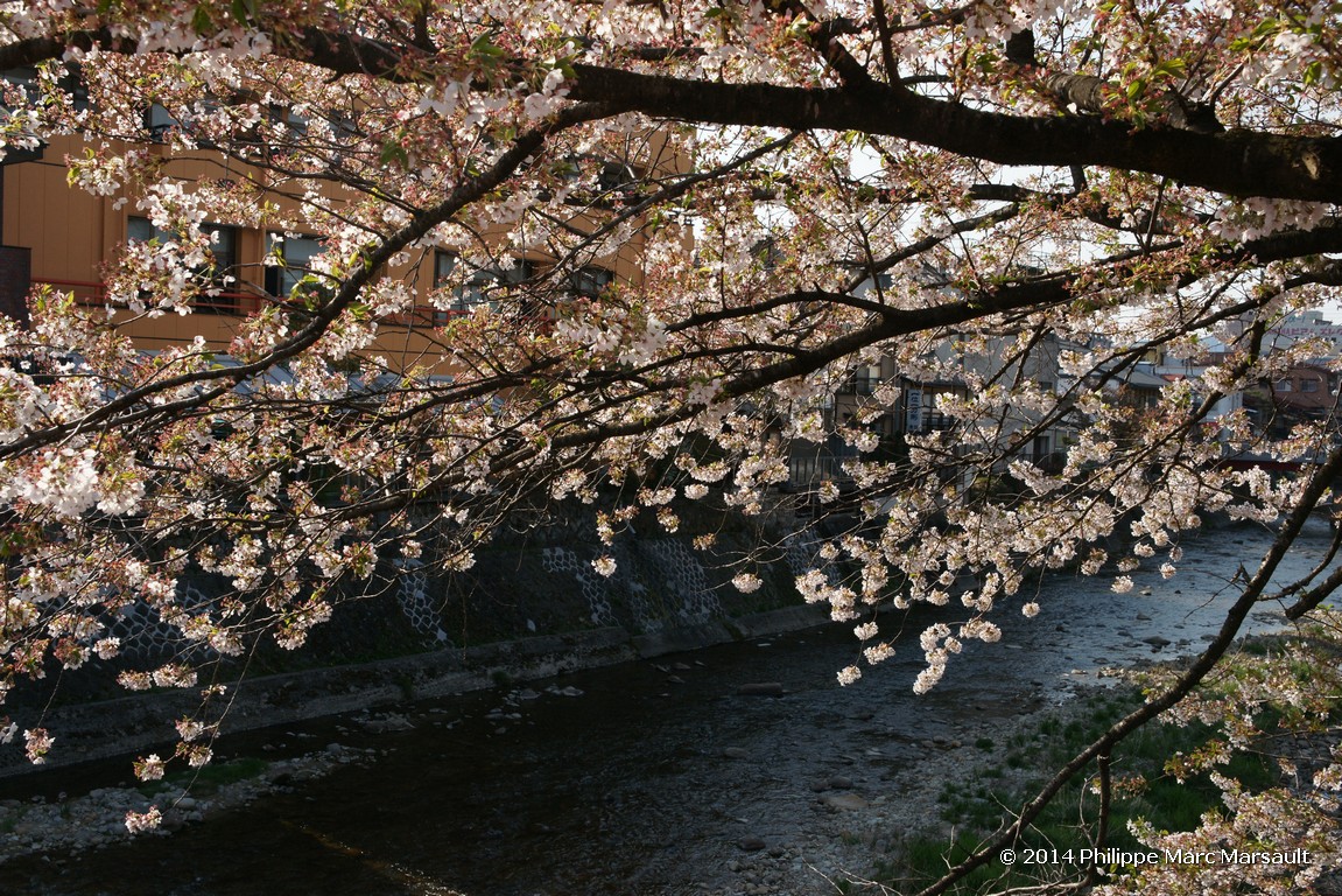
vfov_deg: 33.4
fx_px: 1491
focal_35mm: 40
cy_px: 448
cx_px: 671
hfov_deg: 48.4
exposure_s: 1/320
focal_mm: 40
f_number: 11
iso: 400
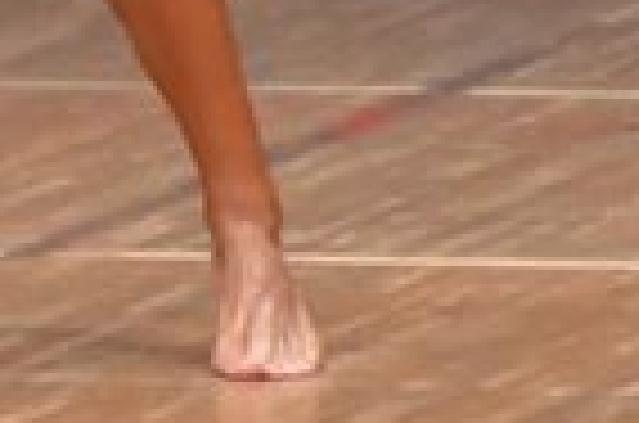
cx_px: -133
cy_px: -634
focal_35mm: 1557
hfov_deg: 1.3
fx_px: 27575
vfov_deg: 0.9
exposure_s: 1/400
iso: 6400
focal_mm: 190
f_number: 5.6
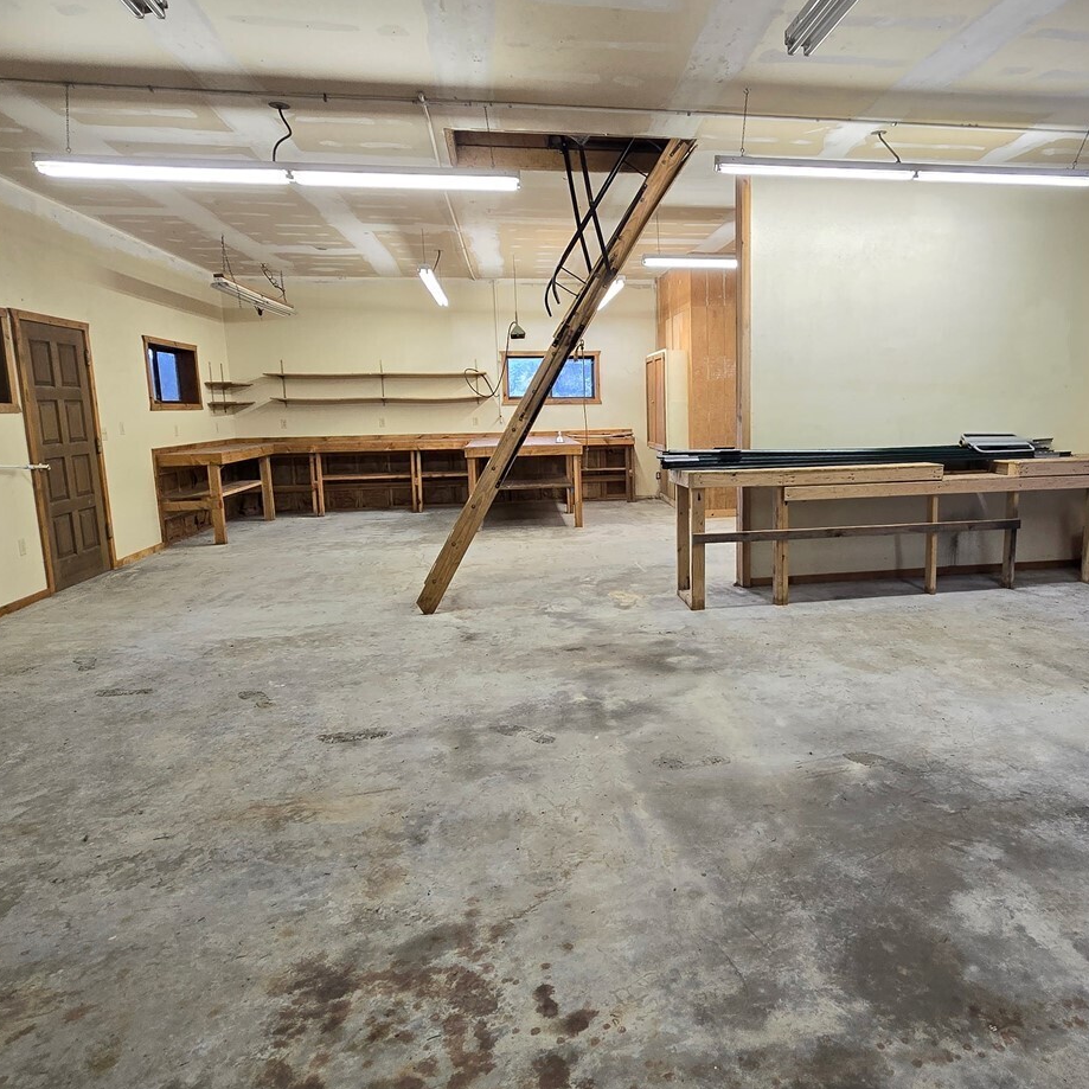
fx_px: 712
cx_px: 666
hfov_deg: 73.8
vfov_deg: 74.8
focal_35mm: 20
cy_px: 517
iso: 160
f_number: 2.2
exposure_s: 1/60
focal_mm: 2.2
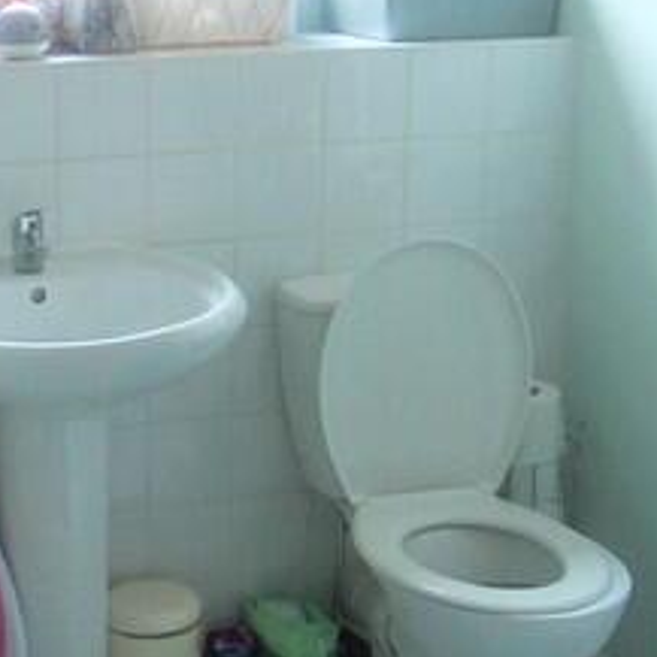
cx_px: 15
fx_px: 1546
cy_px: 216
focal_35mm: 72
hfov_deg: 23.1
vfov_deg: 23.9
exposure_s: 1/30
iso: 500
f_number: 3.5
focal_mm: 12
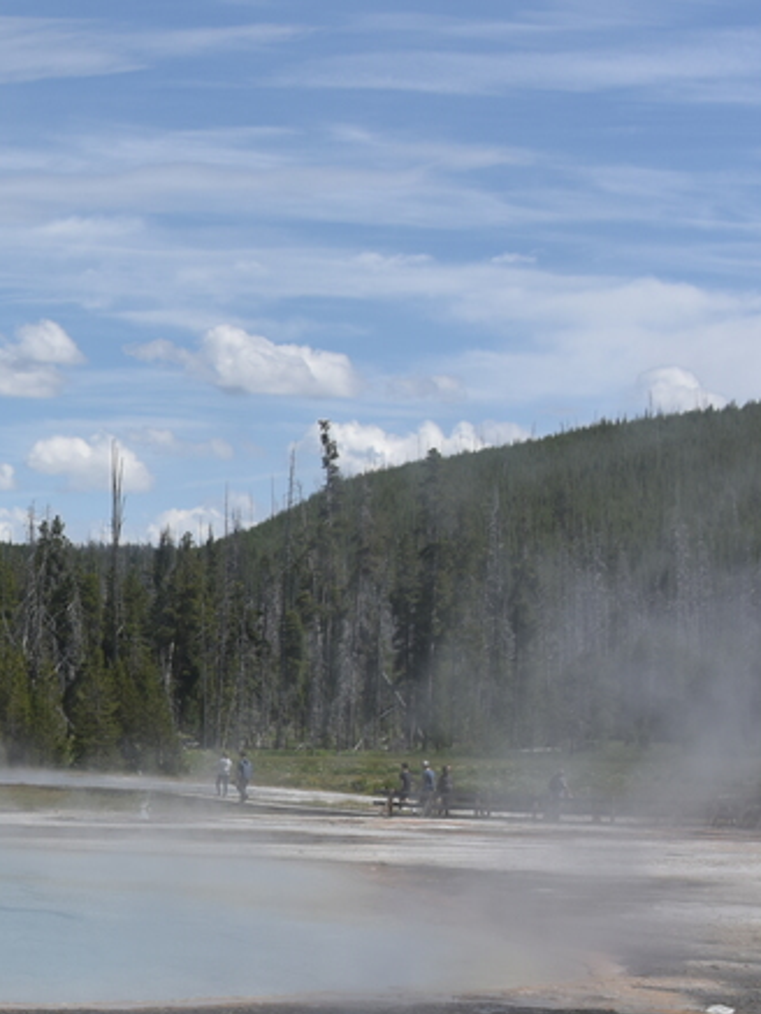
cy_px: 877
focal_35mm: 107
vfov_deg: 18.1
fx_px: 3135
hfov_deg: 12.9
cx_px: -494
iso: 100
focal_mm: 38
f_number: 9
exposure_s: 1/320
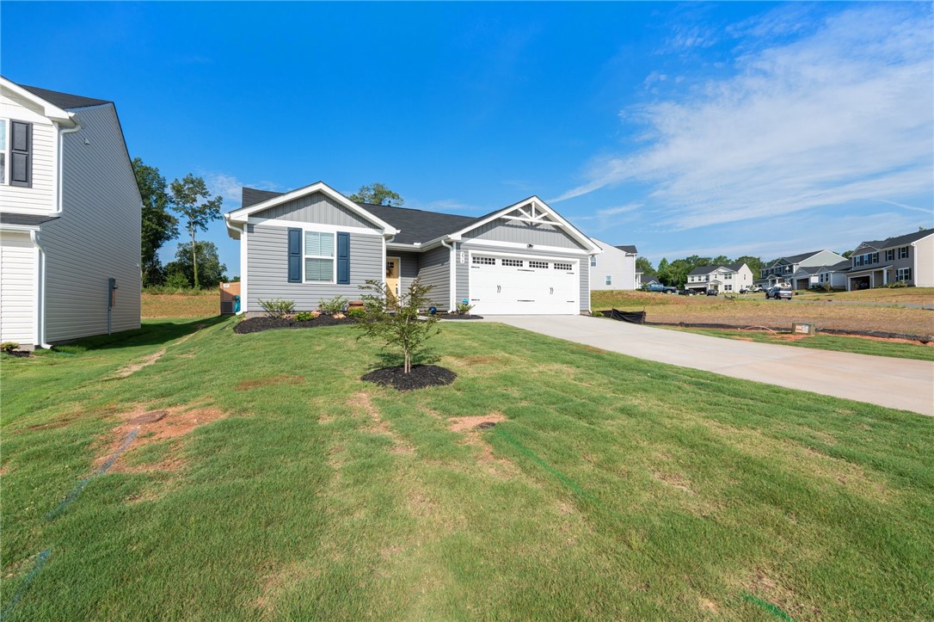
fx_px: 415
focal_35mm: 16
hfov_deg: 96.8
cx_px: 467
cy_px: 311
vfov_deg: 73.7
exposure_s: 1/800
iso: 250
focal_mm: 16
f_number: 9
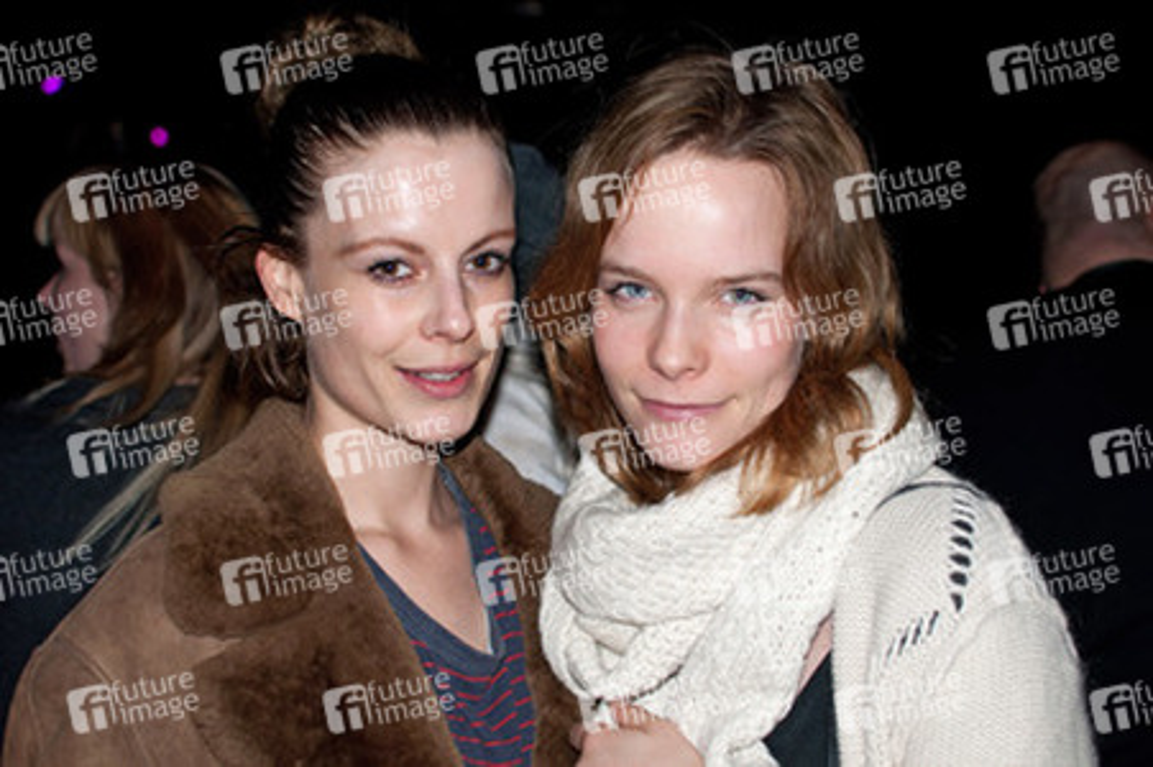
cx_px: 576
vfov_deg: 25.7
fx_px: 1680
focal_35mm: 52
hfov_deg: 37.9
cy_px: 384
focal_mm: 35
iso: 320
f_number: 2.8
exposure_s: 1/125
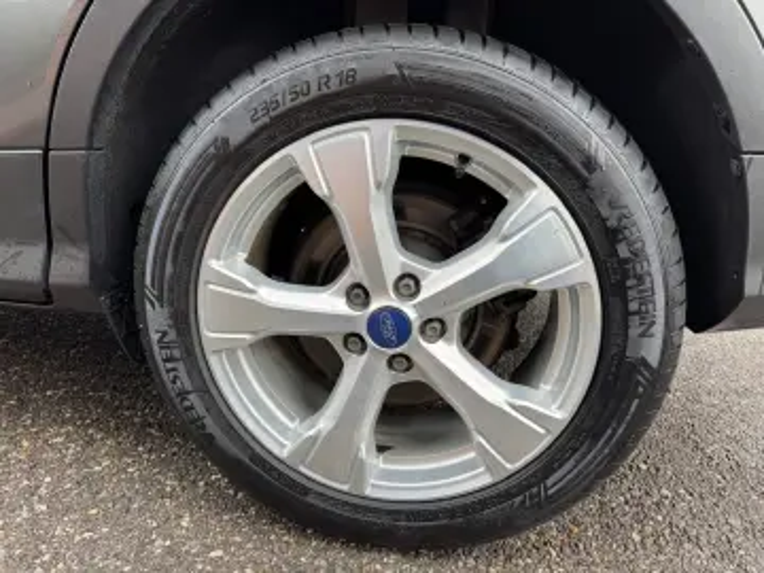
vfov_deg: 56.8
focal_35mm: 24
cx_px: 382
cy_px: 286
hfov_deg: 71.6
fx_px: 530
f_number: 1.78
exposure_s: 1/121
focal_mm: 6.76
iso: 80
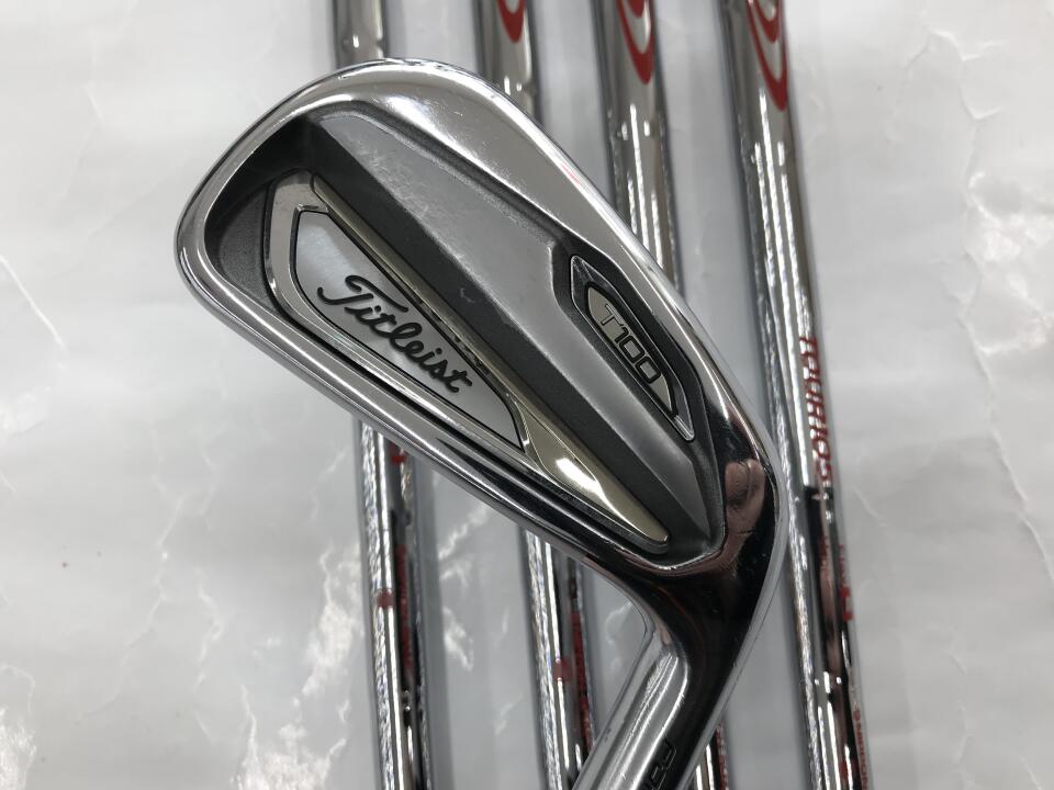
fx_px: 853
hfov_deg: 63.4
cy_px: 395
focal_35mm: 28
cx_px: 527
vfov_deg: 49.7
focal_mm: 3.99
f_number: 1.8
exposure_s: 1/120
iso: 25
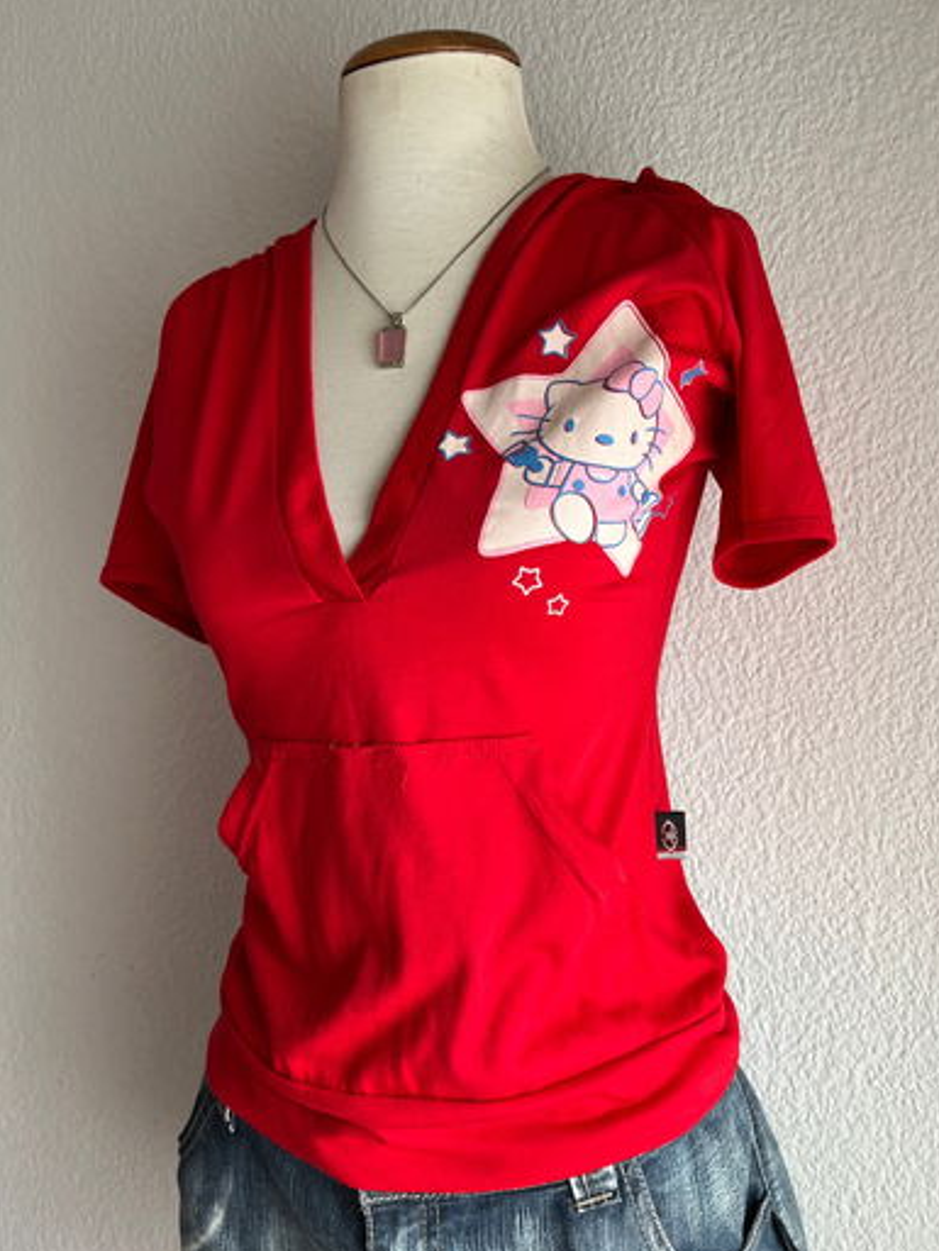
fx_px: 976
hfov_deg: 51.4
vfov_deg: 65.3
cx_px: 485
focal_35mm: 27
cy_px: 628
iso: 100
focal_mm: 5.1
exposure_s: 1/121
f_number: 1.6
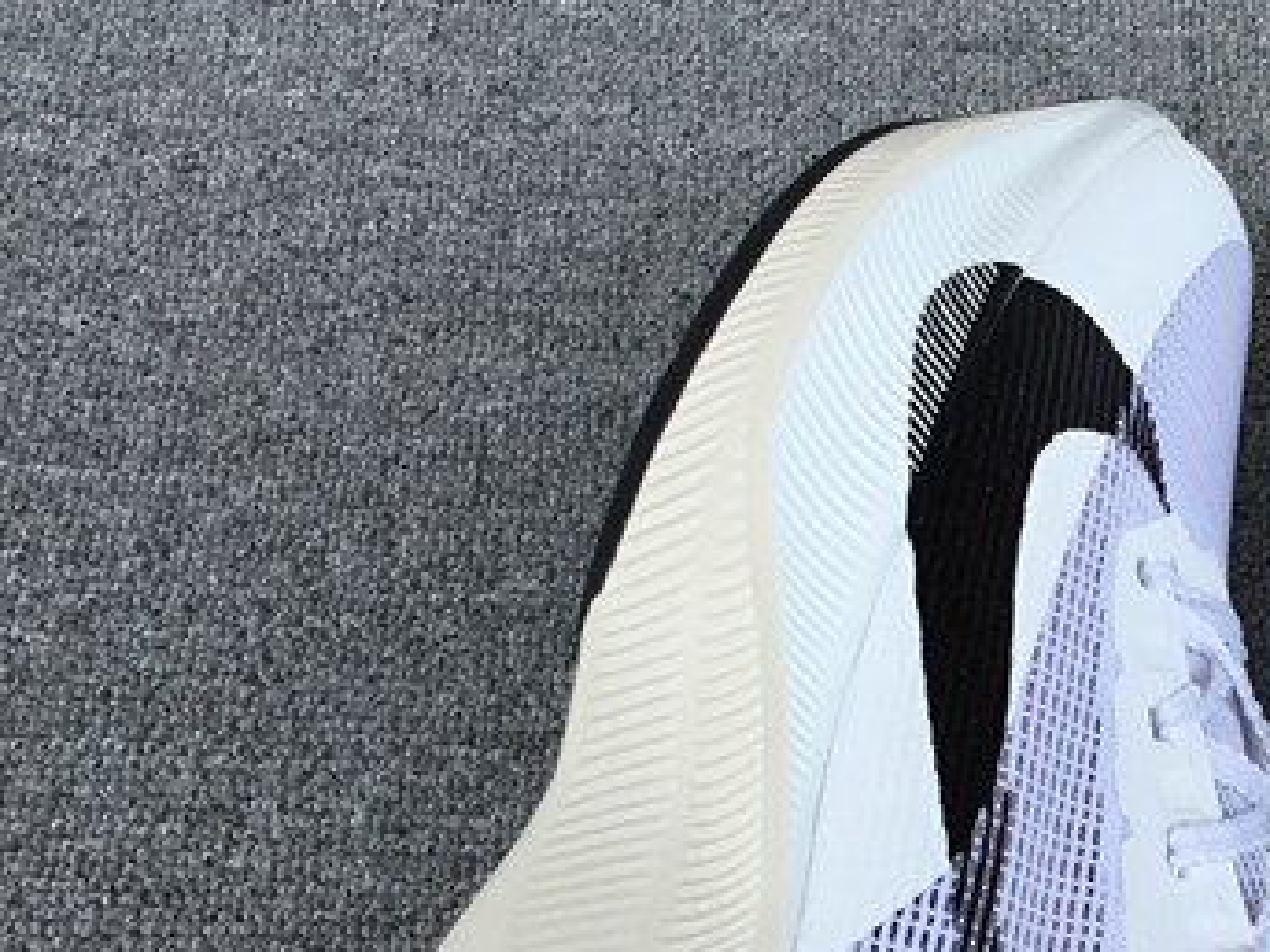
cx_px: 1222
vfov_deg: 17.9
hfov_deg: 23.3
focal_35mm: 81
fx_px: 2972
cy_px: 906
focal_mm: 3.3
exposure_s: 1/407
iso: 25
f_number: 2.4
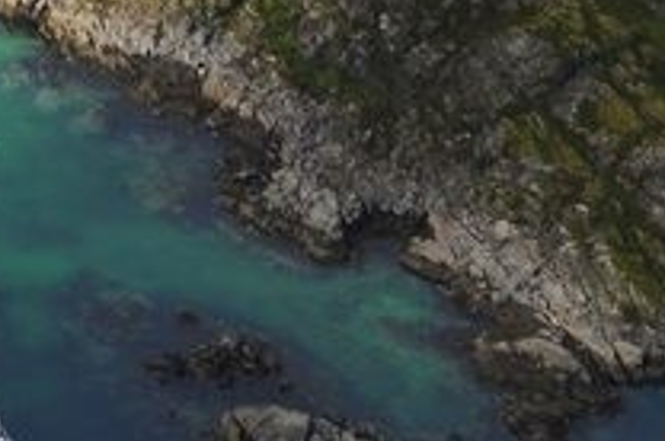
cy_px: -1232
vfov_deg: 3.4
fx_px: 7248
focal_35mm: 393
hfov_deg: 5.1
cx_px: -966
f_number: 3.5
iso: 100
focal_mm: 34
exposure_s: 1/1250
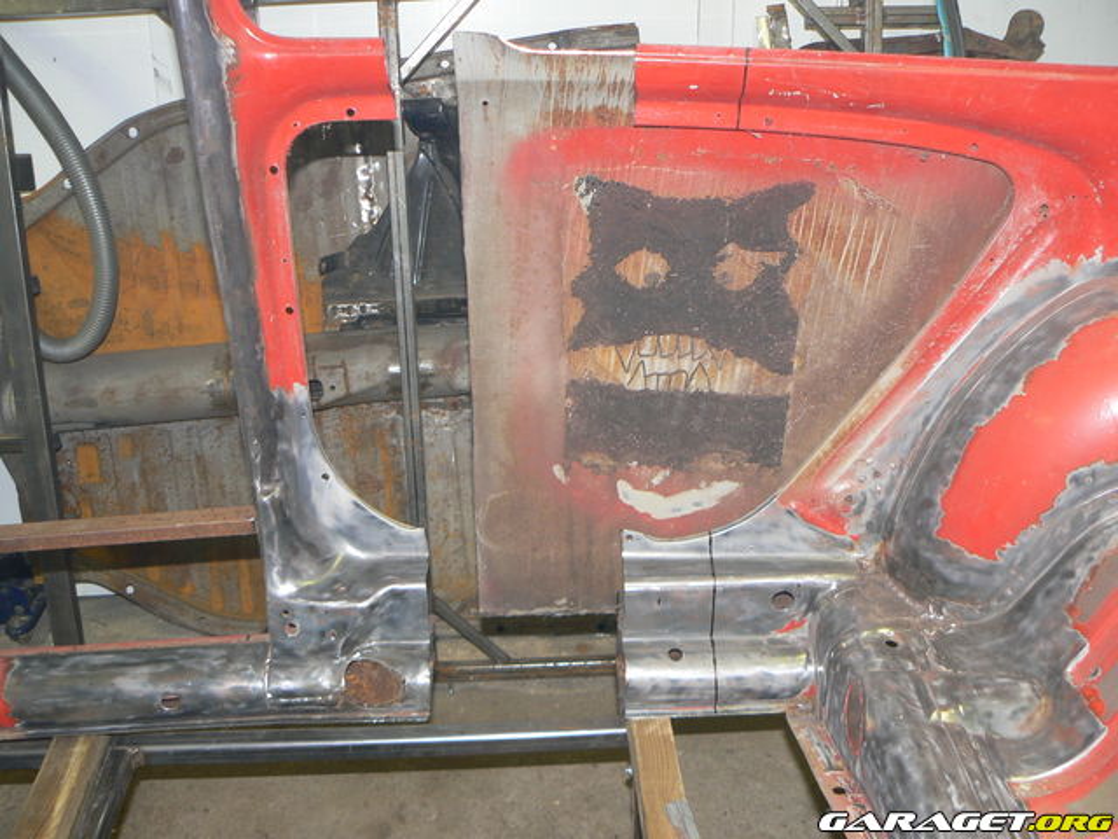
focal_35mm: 36
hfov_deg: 51.4
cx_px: 559
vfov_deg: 39.7
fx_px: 1163
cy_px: 420
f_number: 2.8
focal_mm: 6
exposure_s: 1/30
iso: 100
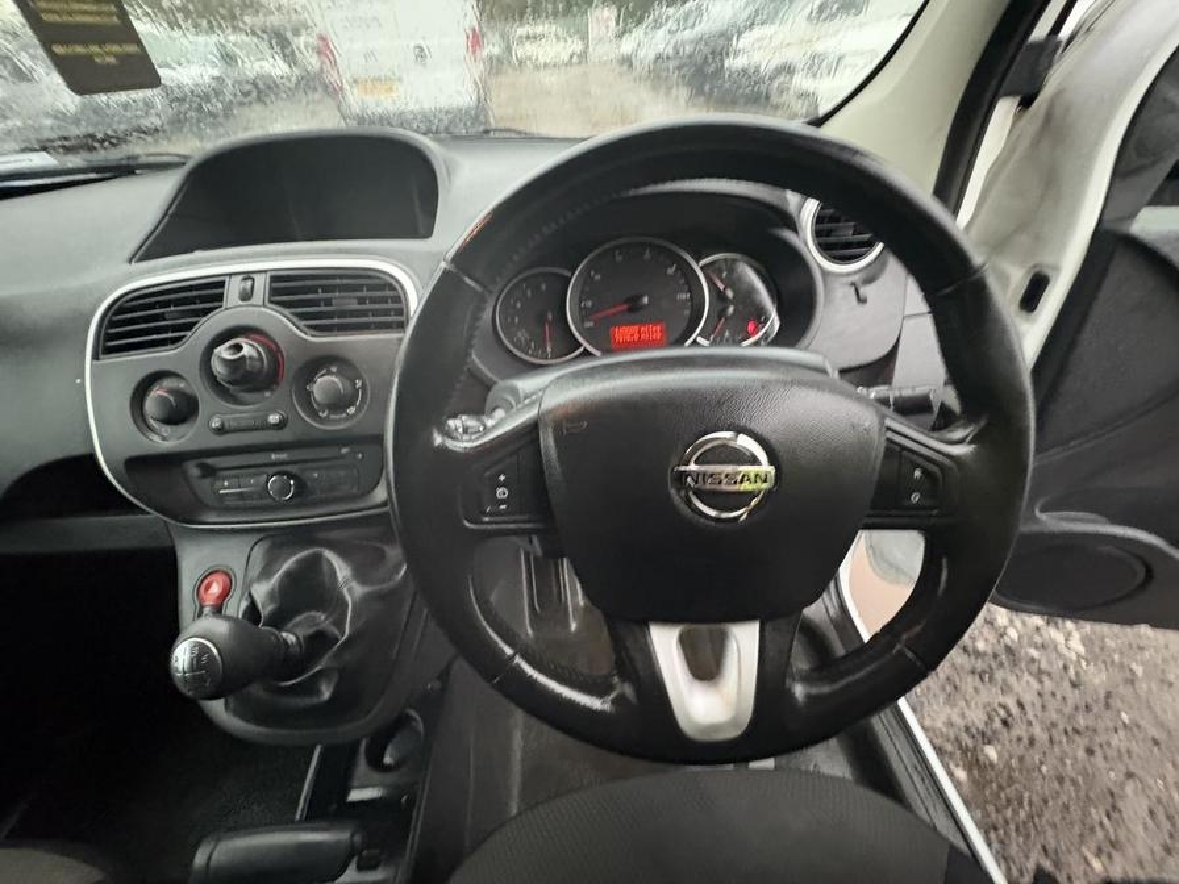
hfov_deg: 102.1
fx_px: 477
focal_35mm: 14
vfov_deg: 85.7
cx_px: 590
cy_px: 442
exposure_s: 1/30
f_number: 2.2
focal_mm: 2.22
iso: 1250
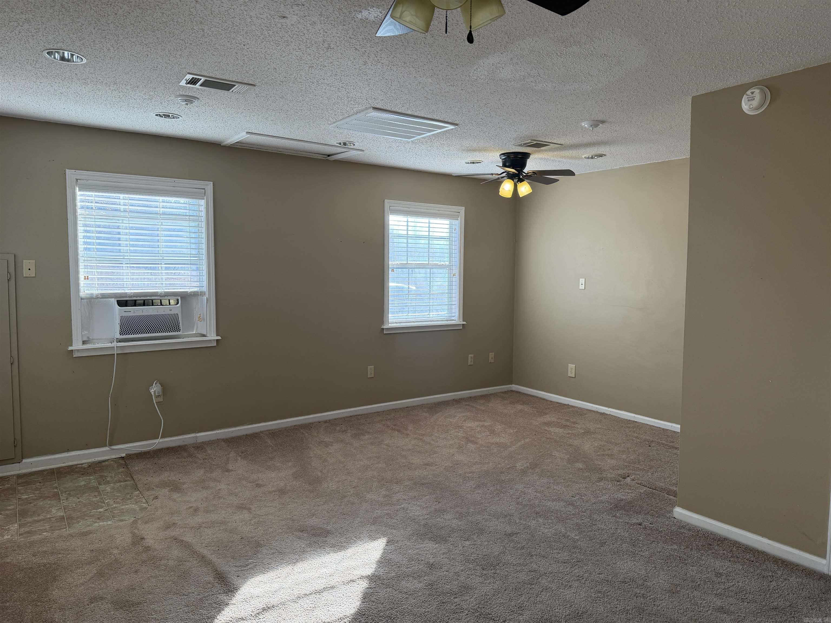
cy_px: 312
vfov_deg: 56.8
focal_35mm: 24
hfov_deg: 71.6
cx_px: 416
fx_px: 576
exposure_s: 1/190
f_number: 1.78
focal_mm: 6.76
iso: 100
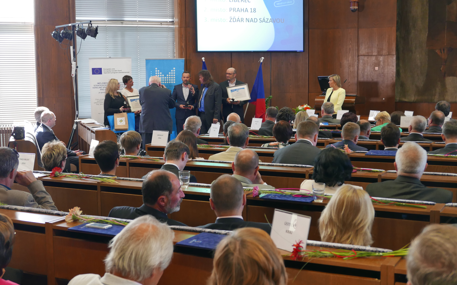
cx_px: 225
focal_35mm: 52
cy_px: 147
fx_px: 648
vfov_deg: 24.9
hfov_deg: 38.9
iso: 640
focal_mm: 22.7
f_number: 2.7
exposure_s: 1/100
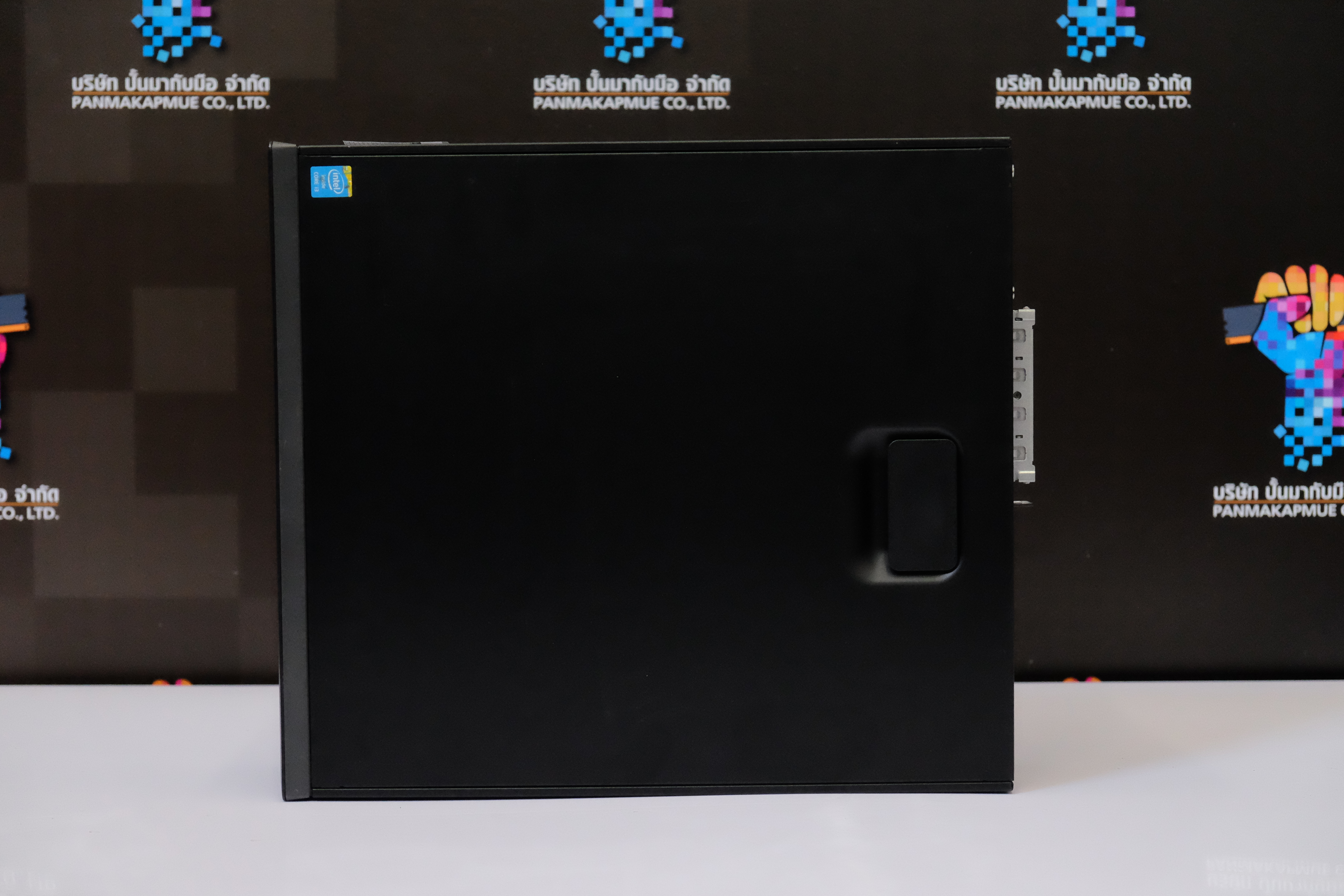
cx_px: 672
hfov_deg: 30.1
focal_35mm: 67
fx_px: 2501
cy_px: 448
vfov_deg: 20.3
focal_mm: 44.4
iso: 6400
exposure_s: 1/100
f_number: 4
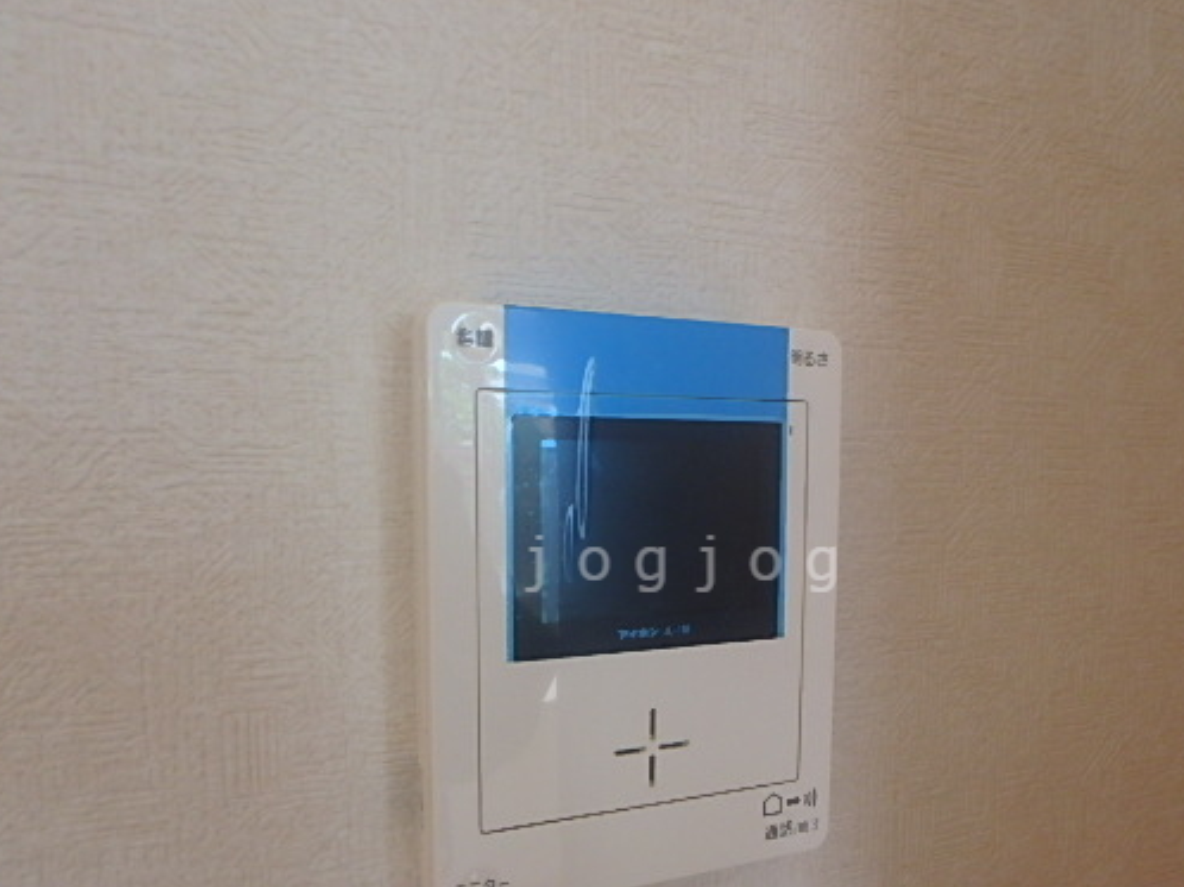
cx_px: 687
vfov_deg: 50.7
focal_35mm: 27
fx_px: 923
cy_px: 564
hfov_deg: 65.0
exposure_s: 1/30
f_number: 3.5
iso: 250
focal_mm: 3.7
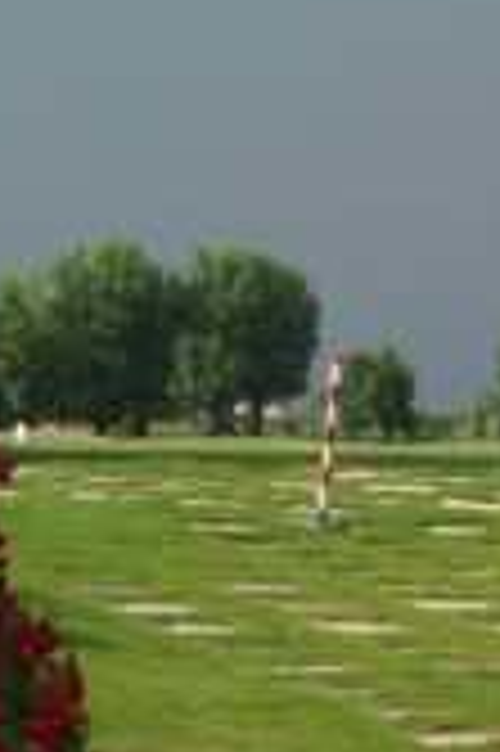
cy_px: 329
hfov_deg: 8.4
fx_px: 3386
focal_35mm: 162
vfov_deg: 12.7
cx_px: 550
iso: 100
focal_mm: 45
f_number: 9.5
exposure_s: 1/90
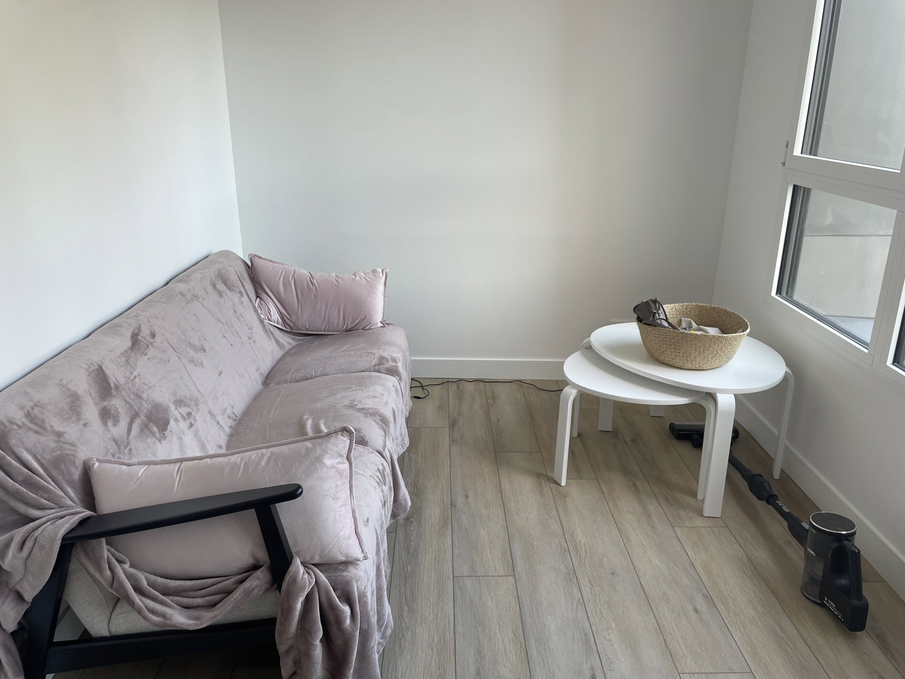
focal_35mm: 26
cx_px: 452
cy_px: 340
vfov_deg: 53.1
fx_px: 680
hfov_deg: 67.3
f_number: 1.6
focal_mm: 4.2
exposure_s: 1/121
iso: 40
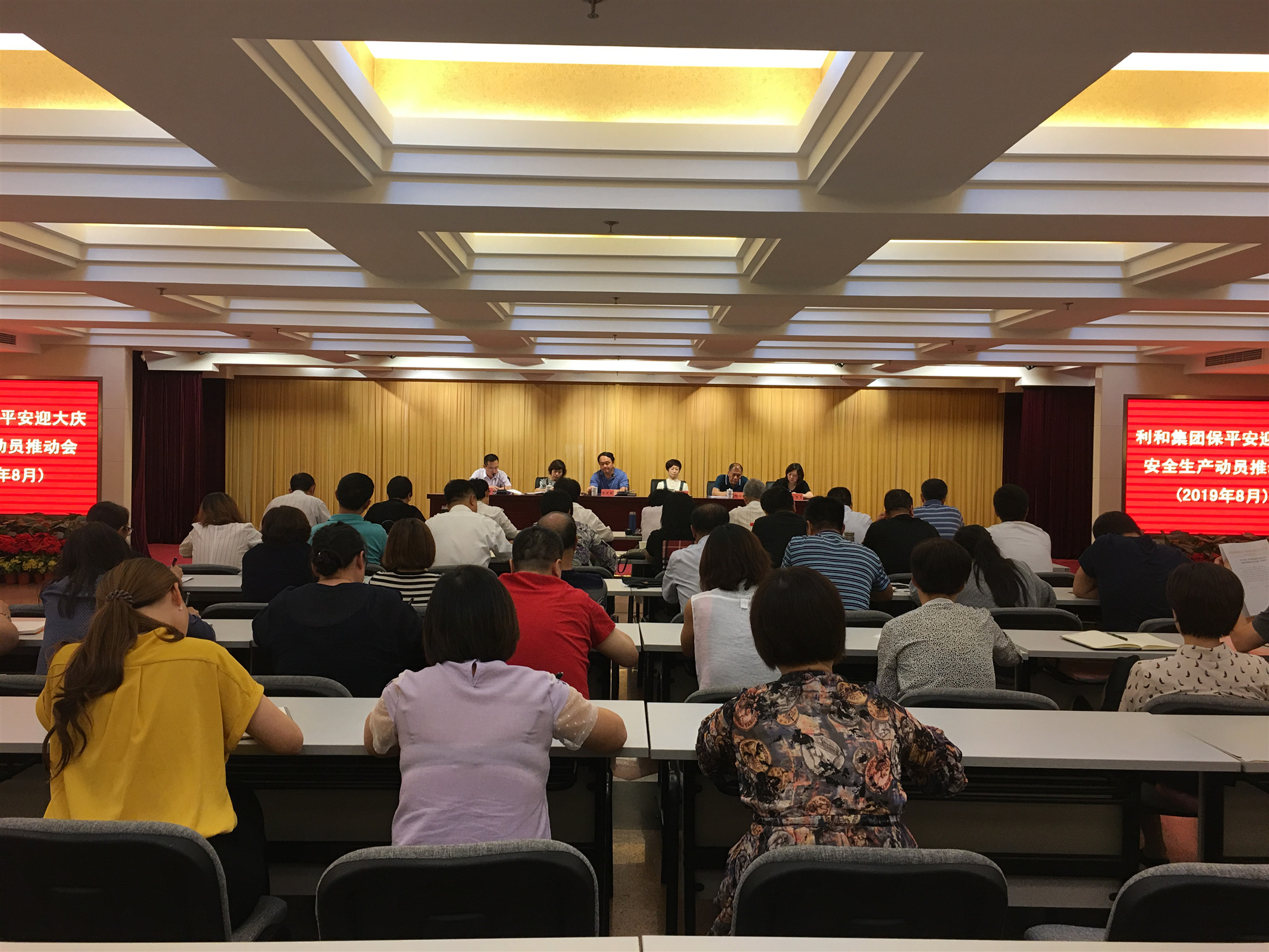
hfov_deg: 61.7
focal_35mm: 29
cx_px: 634
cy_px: 476
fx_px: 1063
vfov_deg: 48.2
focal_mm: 4.15
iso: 40
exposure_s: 1/33
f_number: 2.2
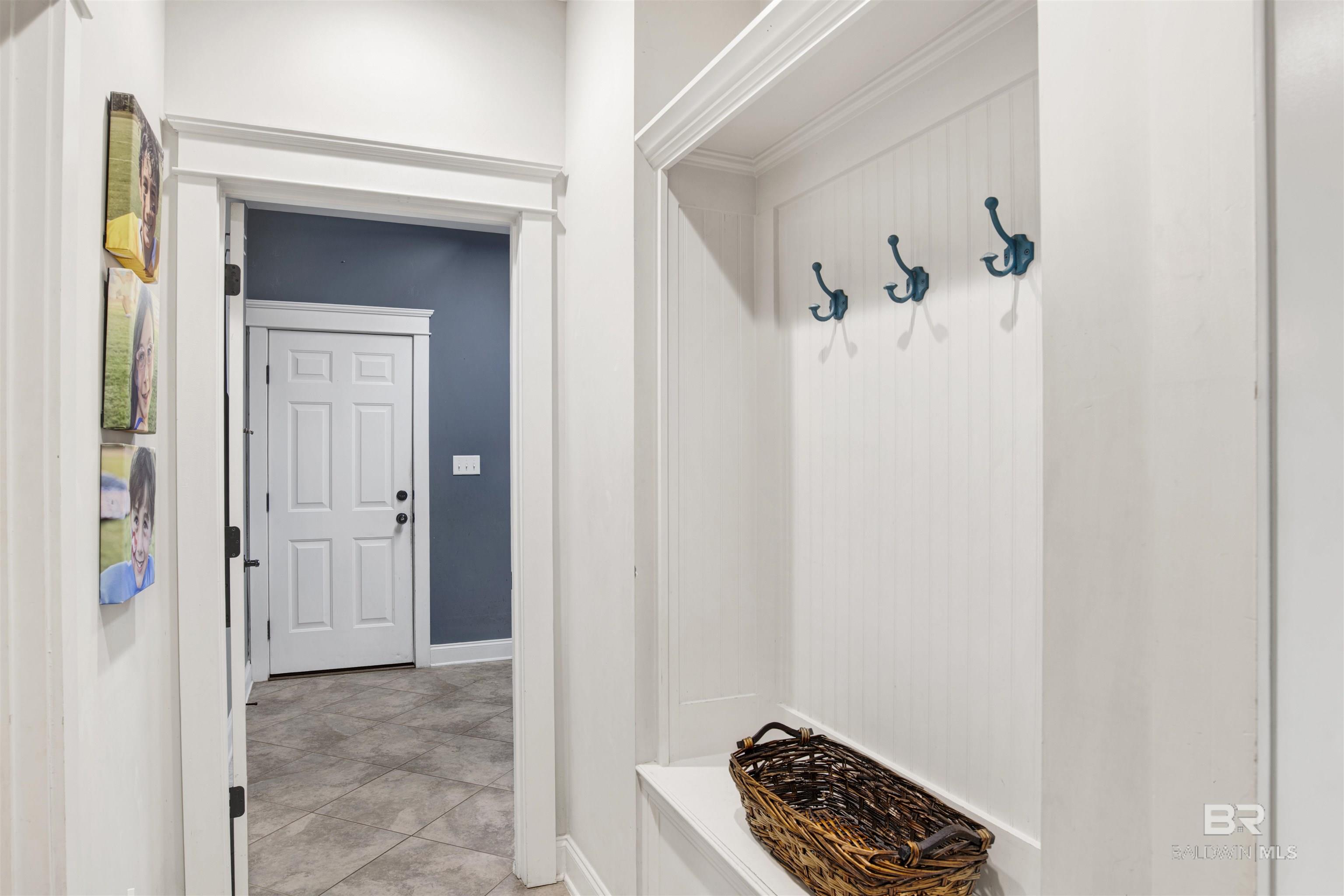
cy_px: 448
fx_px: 784
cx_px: 672
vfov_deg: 59.5
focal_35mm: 21
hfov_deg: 81.2
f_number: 11
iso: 200
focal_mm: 21
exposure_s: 1/3
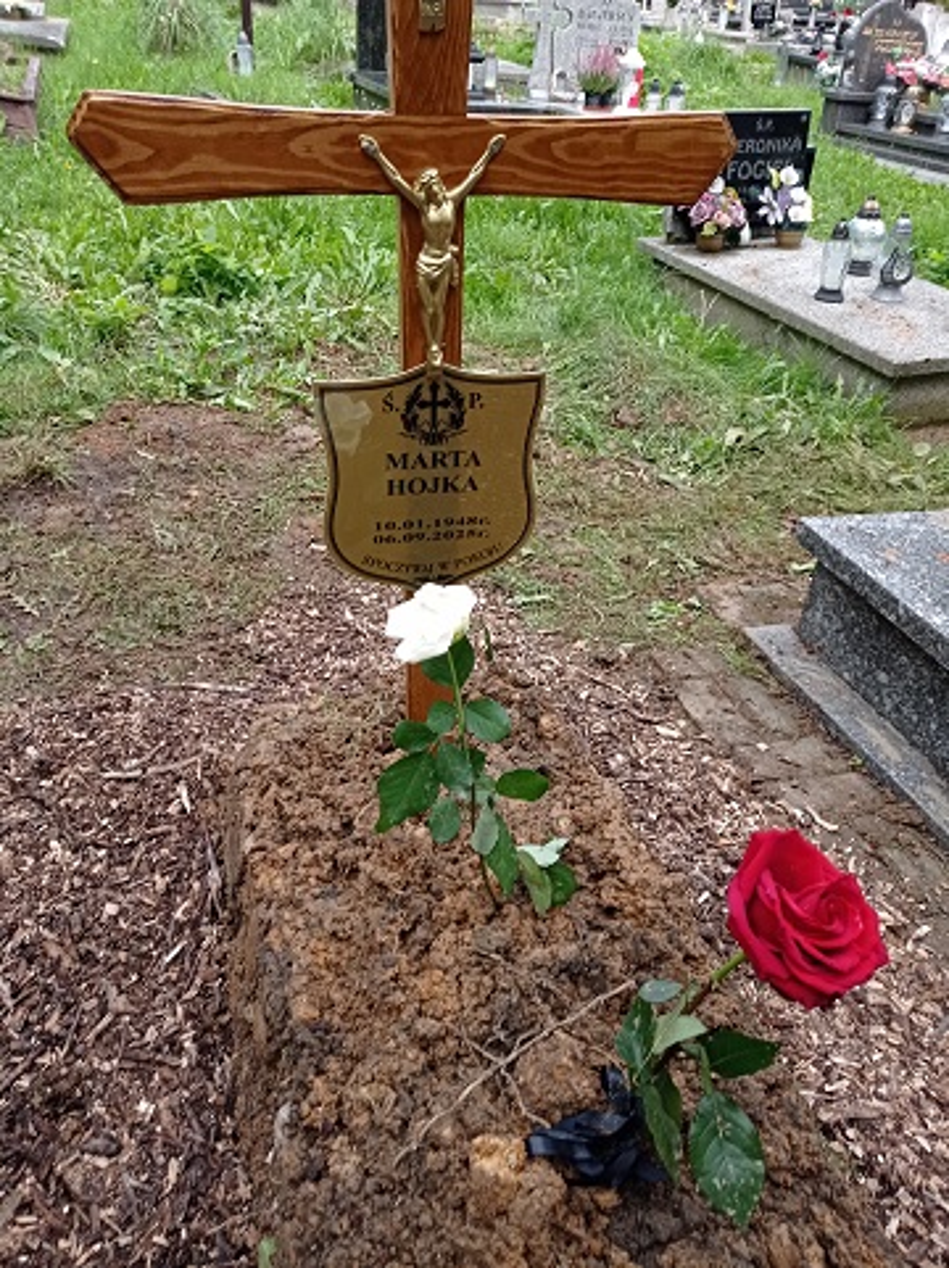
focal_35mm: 28
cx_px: 474
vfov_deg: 63.5
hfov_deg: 49.7
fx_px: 1025
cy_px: 634
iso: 100
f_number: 1.79
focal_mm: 4.74
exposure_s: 1/509
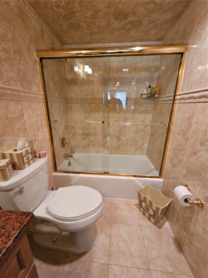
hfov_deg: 89.9
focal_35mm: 13
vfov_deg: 106.2
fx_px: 104
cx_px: 104
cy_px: 139
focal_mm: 1.74
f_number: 2.2
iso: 400
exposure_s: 1/60
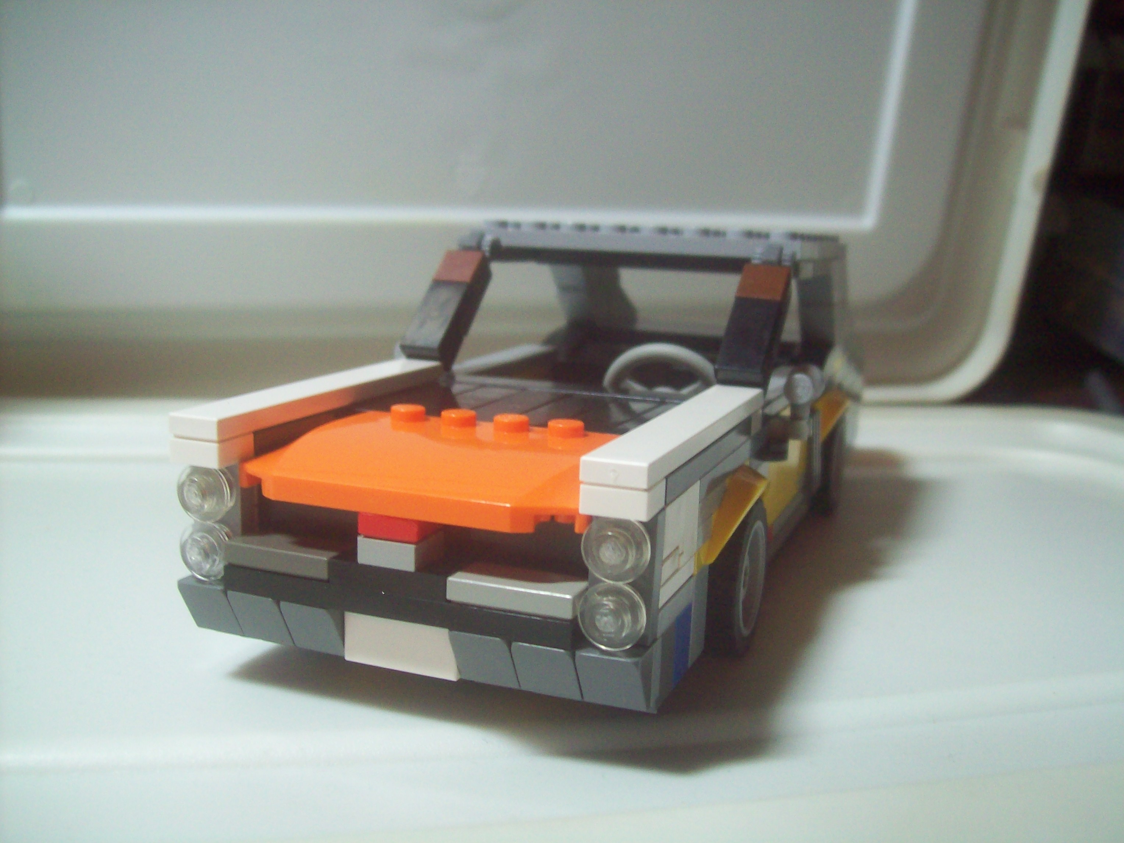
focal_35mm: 36
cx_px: 562
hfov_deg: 51.4
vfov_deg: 39.7
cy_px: 422
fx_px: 1169
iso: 160
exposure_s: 1/12.3
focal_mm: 6
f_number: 2.7
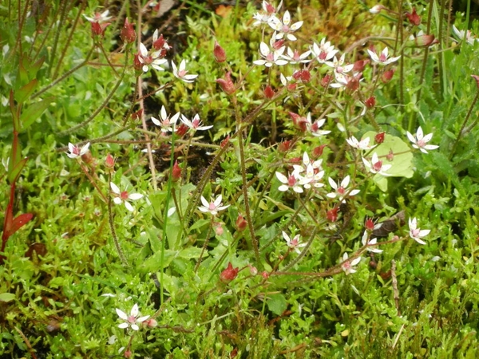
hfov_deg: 5.1
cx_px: 240
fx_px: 5369
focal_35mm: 388
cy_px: 180
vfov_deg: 3.8
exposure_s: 1/100
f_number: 5.5
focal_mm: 69.8
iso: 160
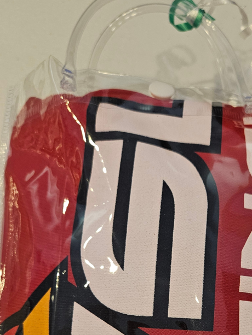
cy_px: 303
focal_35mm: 45
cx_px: 187
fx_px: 437
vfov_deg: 39.0
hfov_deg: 31.7
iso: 320
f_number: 1.8
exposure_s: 1/120
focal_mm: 5.4
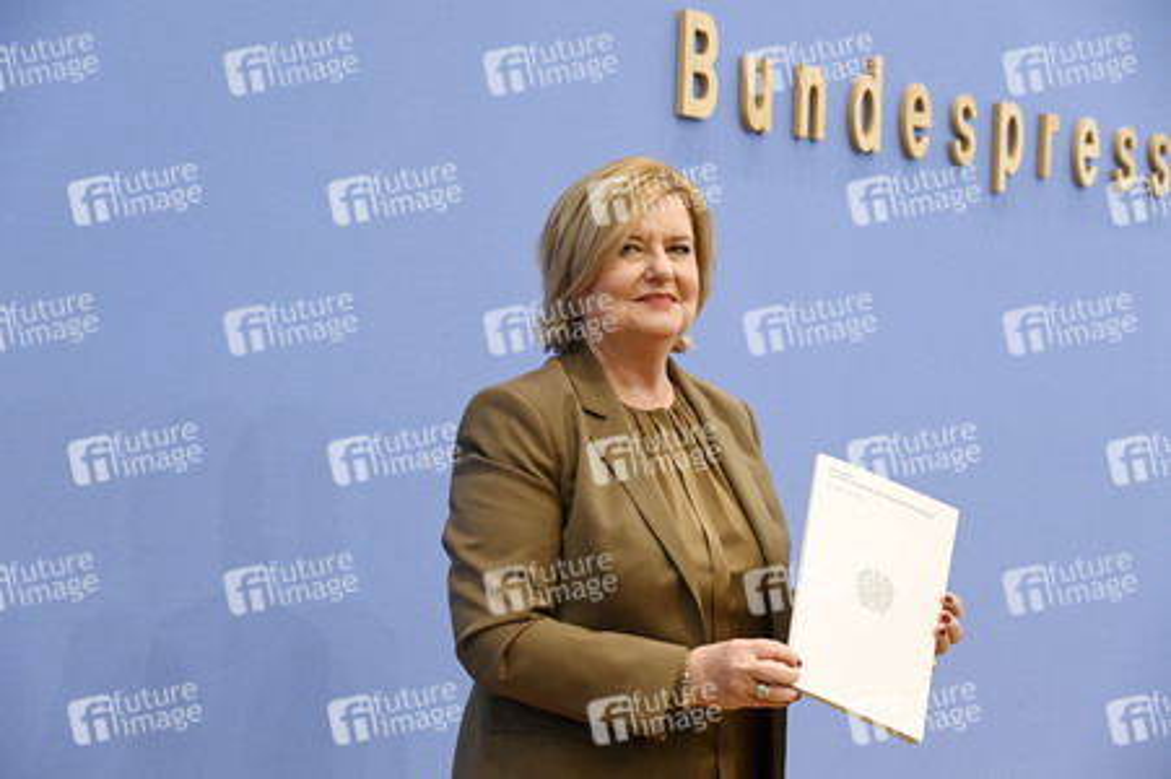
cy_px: 390
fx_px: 2535
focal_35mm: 78
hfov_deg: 26.0
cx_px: 586
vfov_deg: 17.5
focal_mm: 78
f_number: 5.6
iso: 5000
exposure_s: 1/400
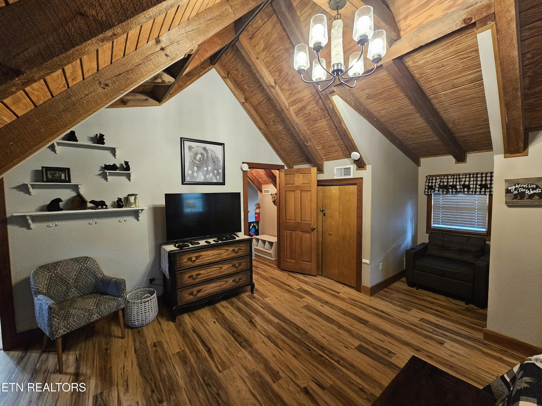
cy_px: 203
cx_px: 271
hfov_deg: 106.2
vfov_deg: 89.9
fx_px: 204
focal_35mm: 13
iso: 640
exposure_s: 1/30
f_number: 2.2
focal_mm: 2.2
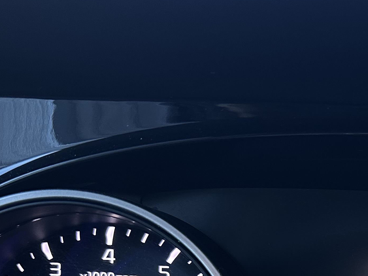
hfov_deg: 25.5
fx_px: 744
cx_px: 416
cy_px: 374
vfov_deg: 19.2
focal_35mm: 70
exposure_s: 1/110
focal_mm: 6.86
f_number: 1.78
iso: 250
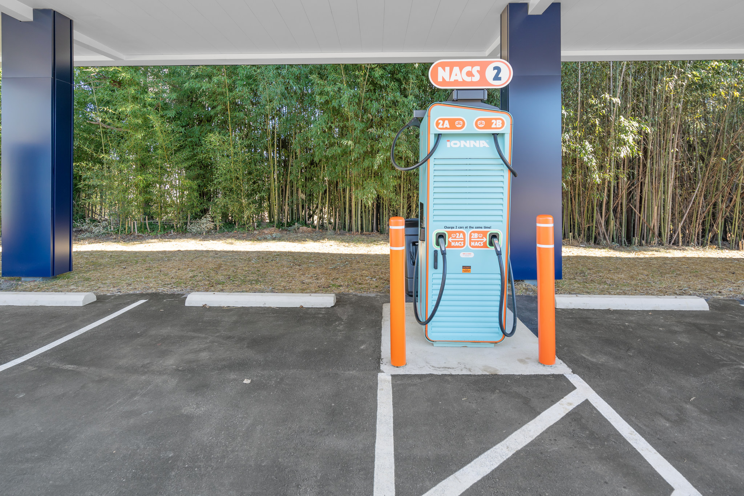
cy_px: 248
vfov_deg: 73.7
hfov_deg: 96.7
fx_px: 331
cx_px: 372
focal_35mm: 16
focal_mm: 16
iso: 200
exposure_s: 1/30
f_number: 6.3
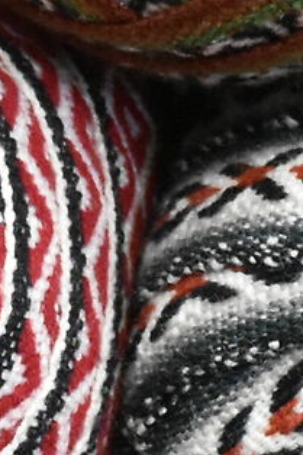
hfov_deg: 2.7
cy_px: -254
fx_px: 6519
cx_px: 187
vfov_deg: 4.0
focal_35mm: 516
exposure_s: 1/80
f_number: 4.5
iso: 3200
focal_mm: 45
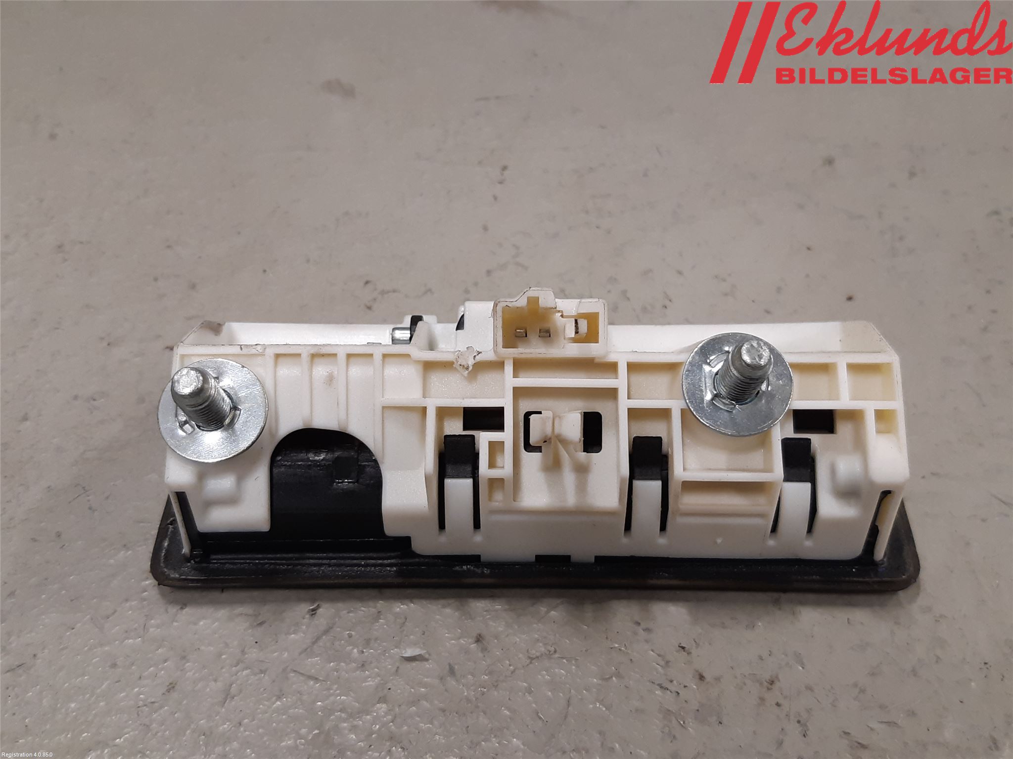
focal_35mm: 26
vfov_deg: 53.1
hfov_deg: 67.3
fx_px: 761
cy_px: 380
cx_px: 506
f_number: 1.7
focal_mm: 3.93
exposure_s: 1/50
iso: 100
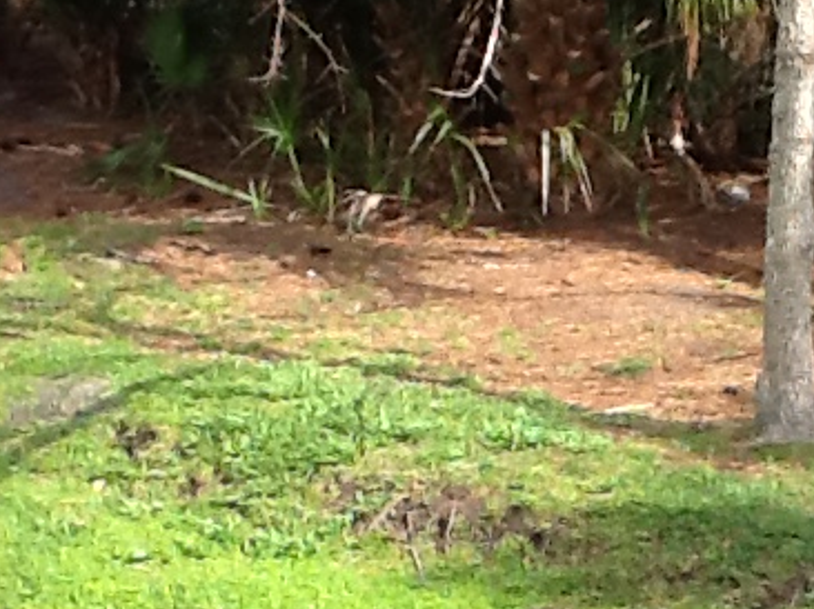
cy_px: 616
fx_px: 1974
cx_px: 716
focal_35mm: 84
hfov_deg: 22.8
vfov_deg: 17.1
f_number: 2.4
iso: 64
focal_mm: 2.03
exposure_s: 1/535
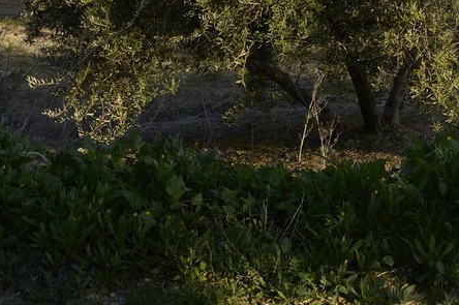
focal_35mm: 101
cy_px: -204
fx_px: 1286
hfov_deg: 17.1
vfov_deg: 12.6
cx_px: 791
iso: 200
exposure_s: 1/160
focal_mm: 28
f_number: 10
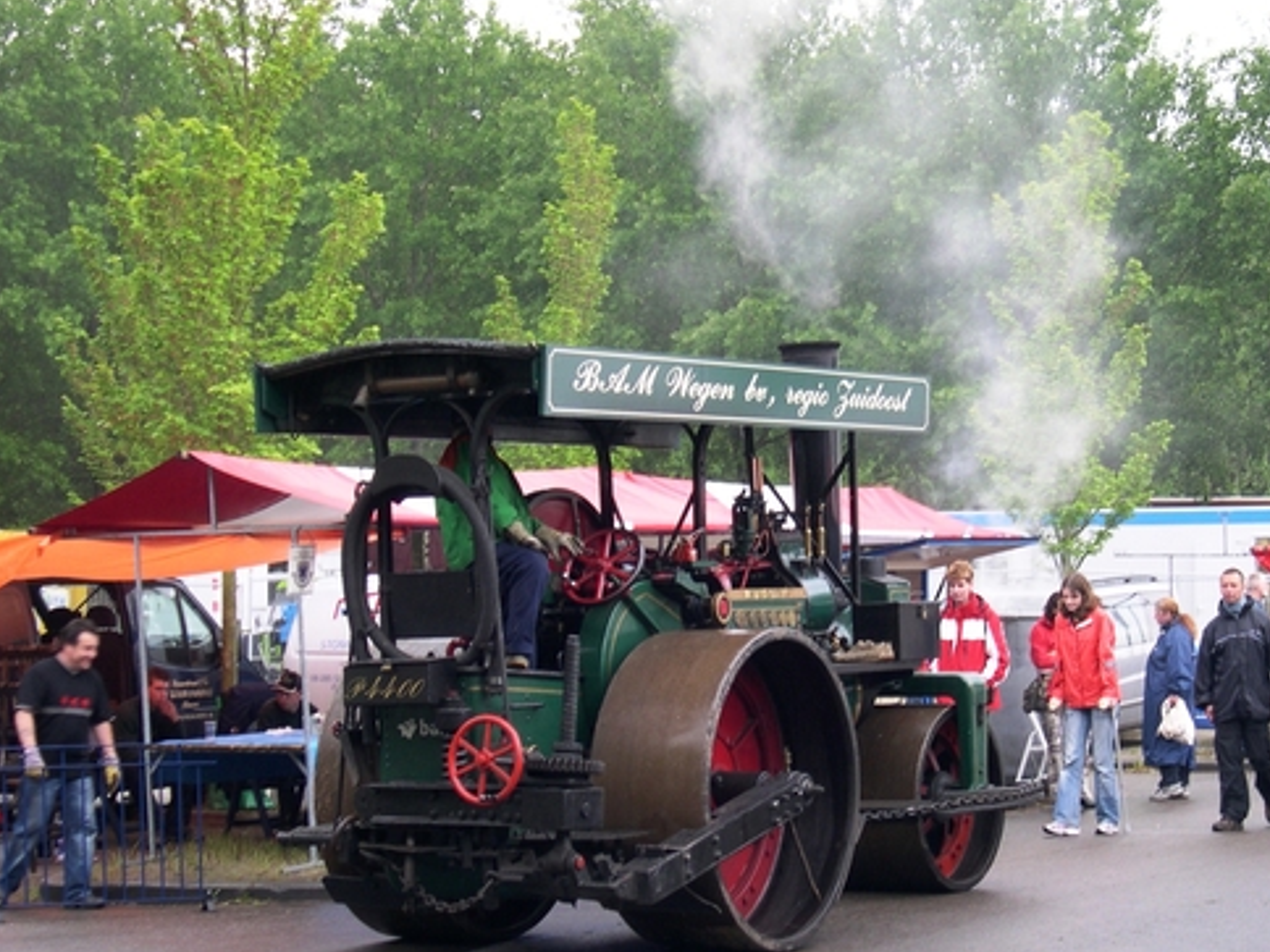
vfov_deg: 17.8
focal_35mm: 83
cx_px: 716
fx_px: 3045
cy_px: 511
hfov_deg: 23.5
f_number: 3.7
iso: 100
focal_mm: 14.2
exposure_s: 1/39.8
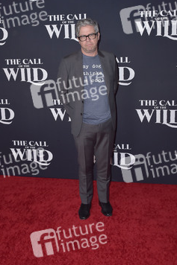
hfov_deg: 36.8
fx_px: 266
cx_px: 91
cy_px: 128
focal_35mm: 36
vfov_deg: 53.1
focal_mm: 32
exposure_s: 1/250
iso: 320
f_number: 7.1
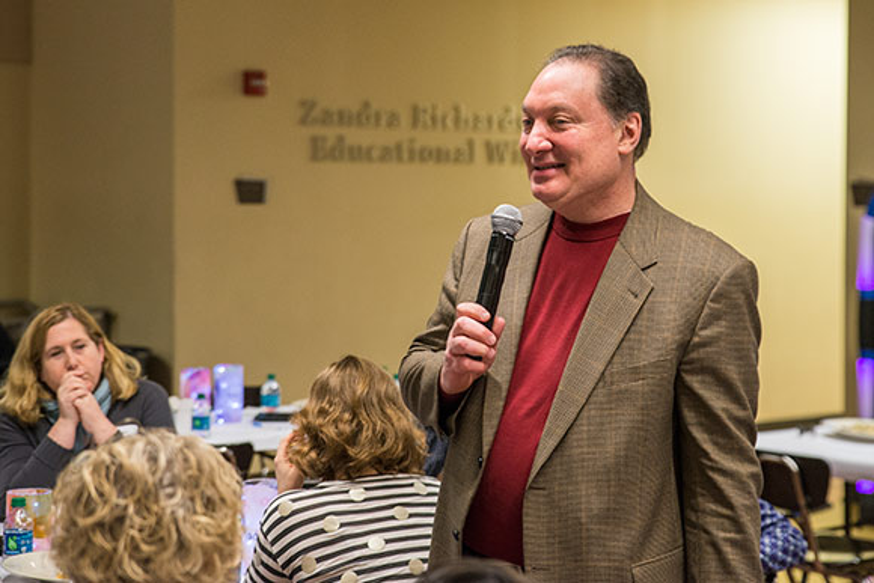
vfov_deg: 19.5
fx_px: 1700
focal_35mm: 70
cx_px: 437
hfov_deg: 28.8
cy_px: 292
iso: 1250
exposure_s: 1/125
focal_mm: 70
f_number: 4.8
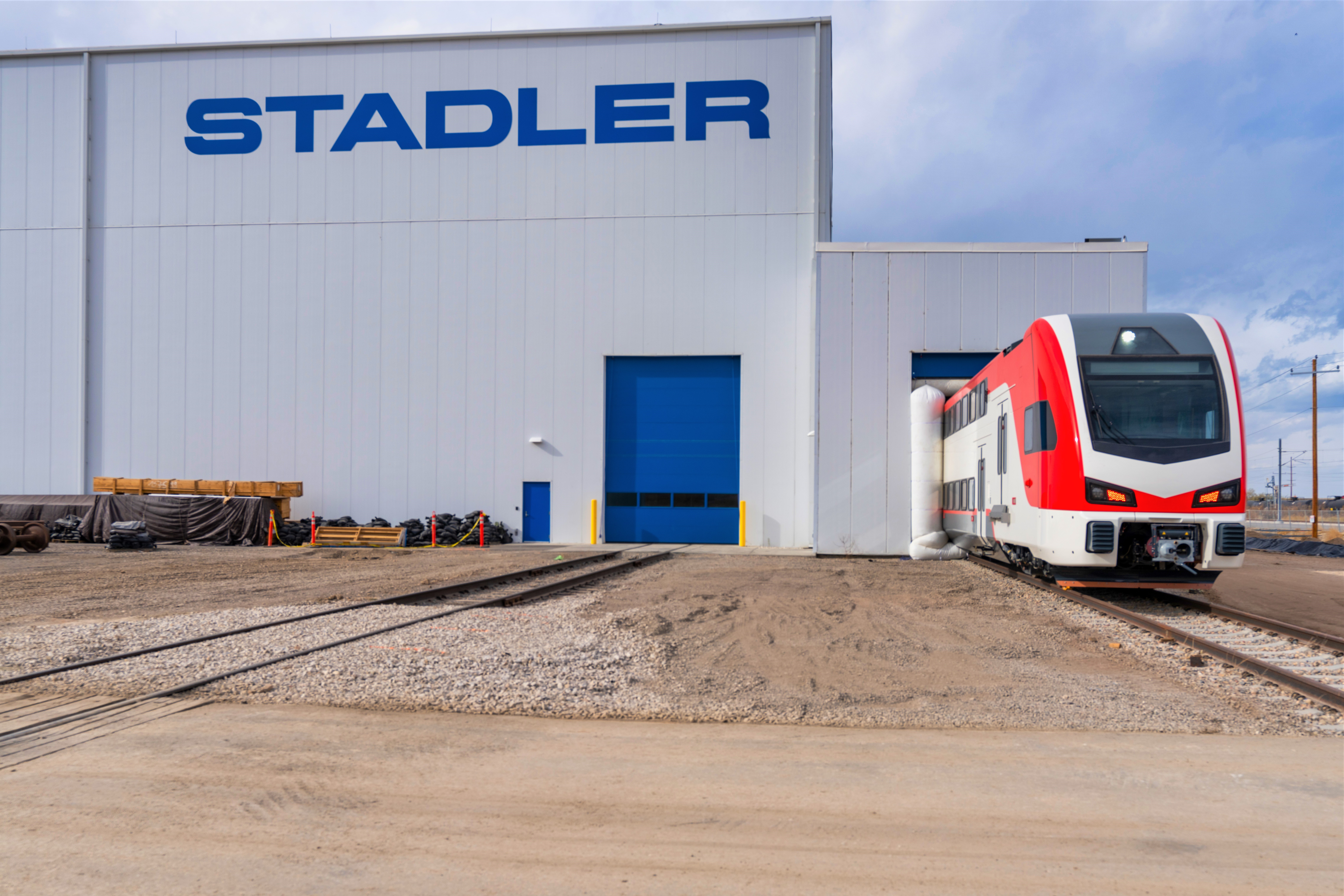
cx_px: 672
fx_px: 1120
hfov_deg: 61.9
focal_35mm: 30
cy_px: 448
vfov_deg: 43.6
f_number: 6.3
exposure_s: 1/500
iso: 100
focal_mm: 30
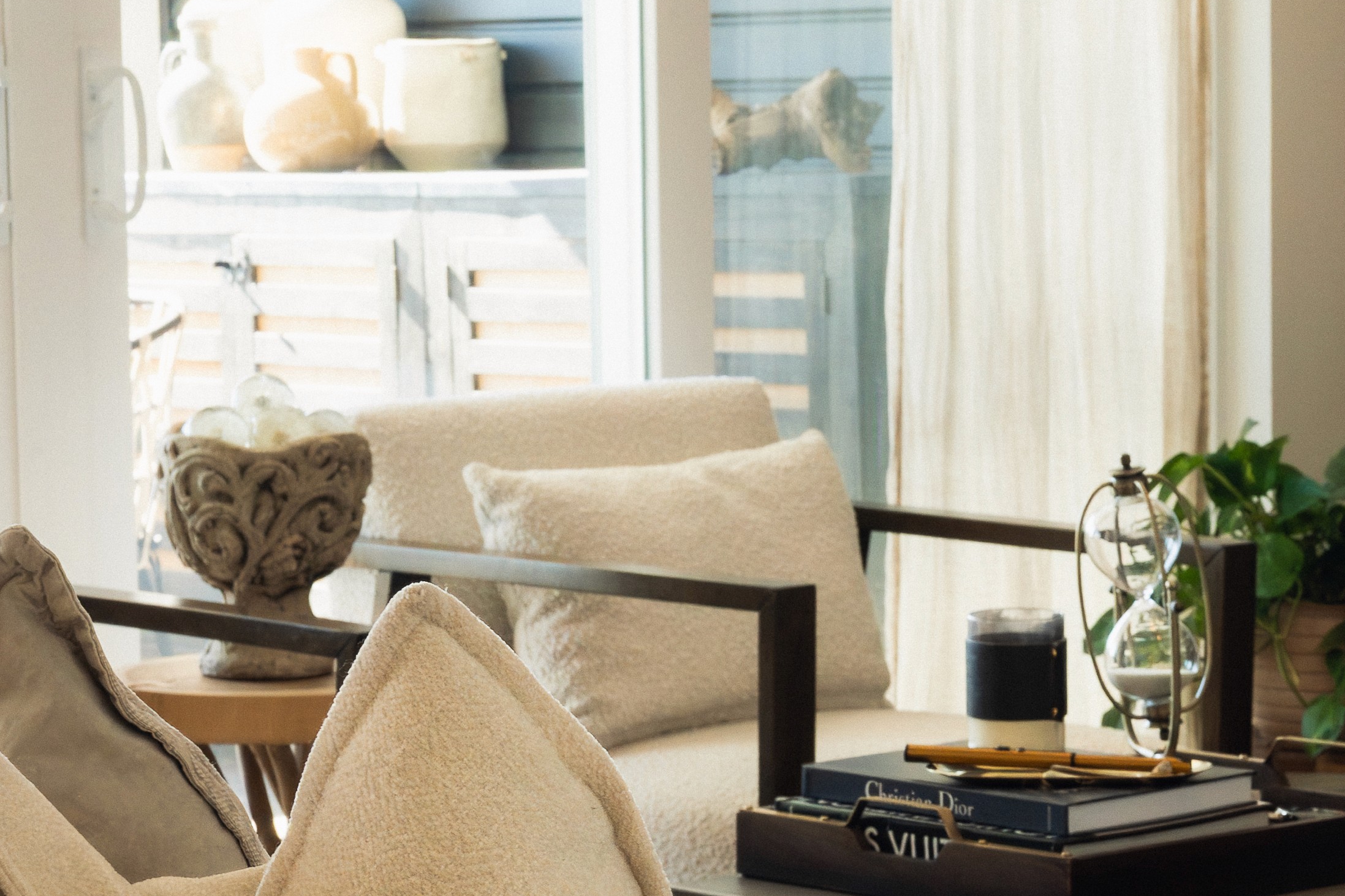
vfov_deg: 10.2
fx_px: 5006
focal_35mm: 134
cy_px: 734
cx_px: 992
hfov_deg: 15.2
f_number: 20
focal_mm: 70
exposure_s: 1/125
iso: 5000
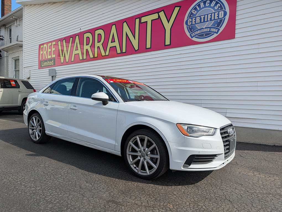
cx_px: 141
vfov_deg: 56.9
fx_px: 196
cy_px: 106
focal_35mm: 24
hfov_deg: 71.5
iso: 24
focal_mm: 6.9
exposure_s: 1/1610
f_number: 1.68
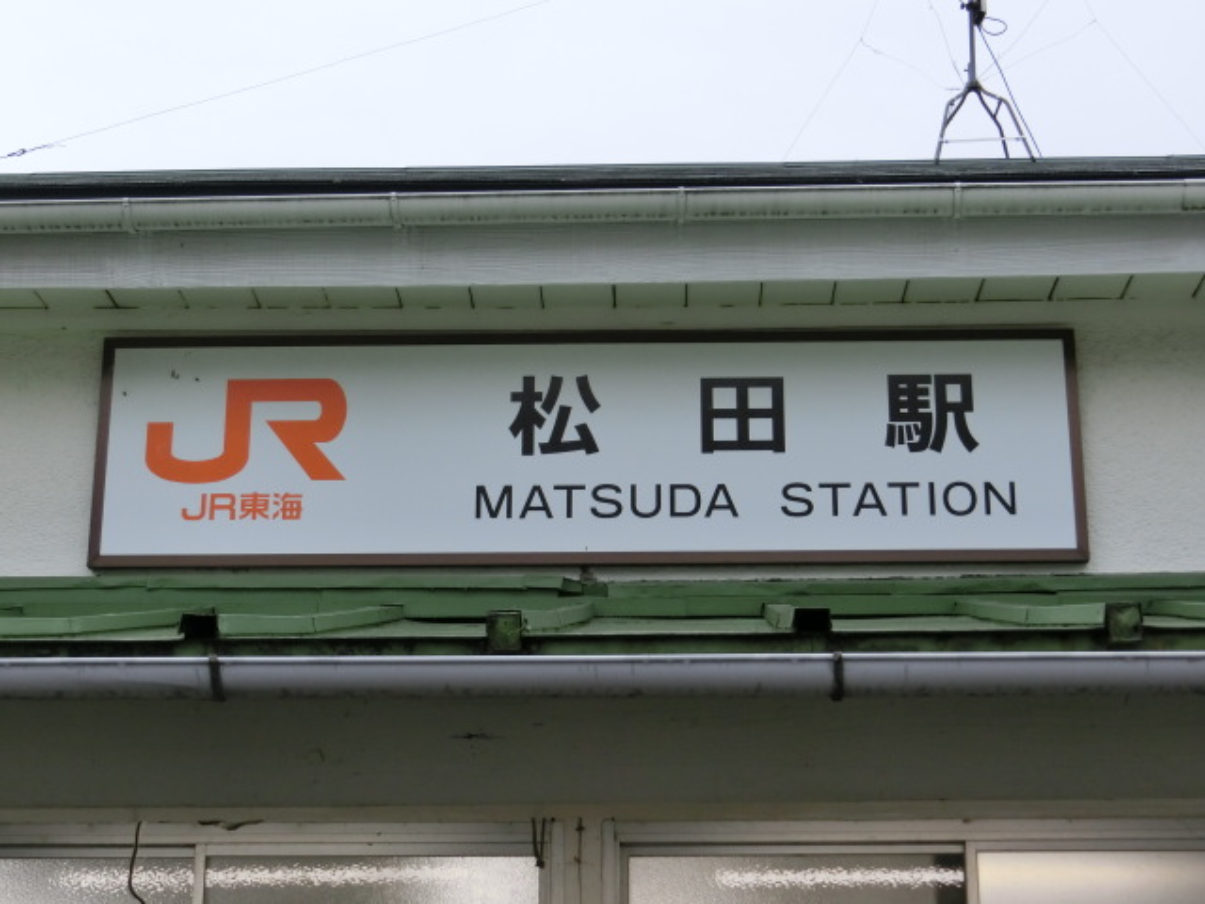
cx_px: 602
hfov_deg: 27.8
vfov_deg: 21.0
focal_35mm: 70
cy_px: 452
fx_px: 2437
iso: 160
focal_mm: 12.4
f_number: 5.2
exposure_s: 1/125
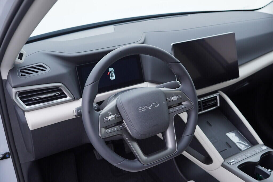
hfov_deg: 53.1
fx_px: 273
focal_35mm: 36
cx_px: 136
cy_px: 91
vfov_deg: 36.9
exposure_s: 1/40
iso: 125
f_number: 2.8
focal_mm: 24
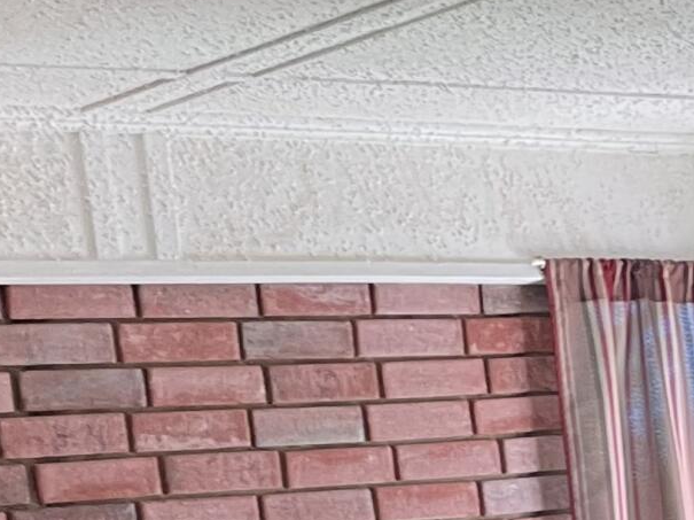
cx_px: 957
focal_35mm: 129
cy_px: 882
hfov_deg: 14.5
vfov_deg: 10.9
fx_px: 2585
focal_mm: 4.2
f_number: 1.6
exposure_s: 1/60
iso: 100
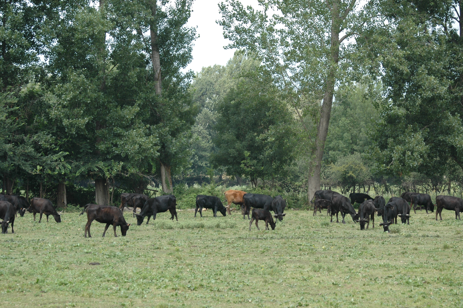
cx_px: 232
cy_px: 154
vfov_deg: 11.4
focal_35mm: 120
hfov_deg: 17.1
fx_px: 1542
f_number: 8
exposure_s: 1/250
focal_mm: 80
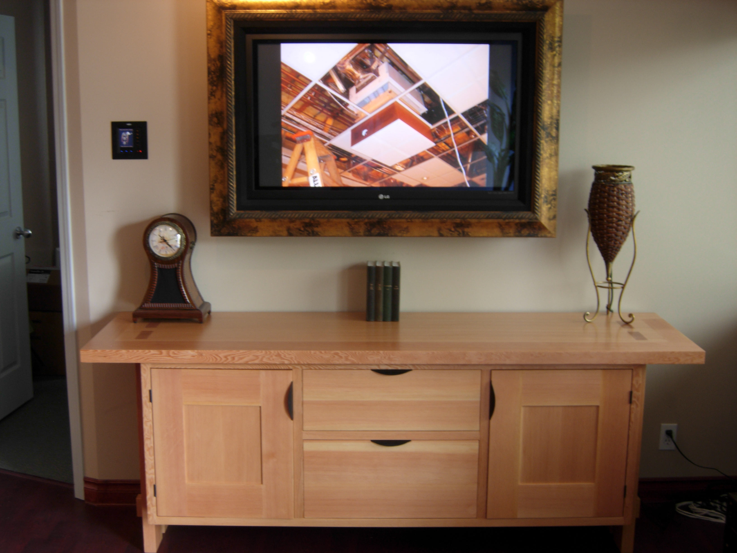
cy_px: 276
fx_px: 1022
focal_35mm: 48
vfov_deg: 30.3
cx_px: 368
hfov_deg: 39.7
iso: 50
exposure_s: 1/7.5
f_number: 3.4
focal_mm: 10.1
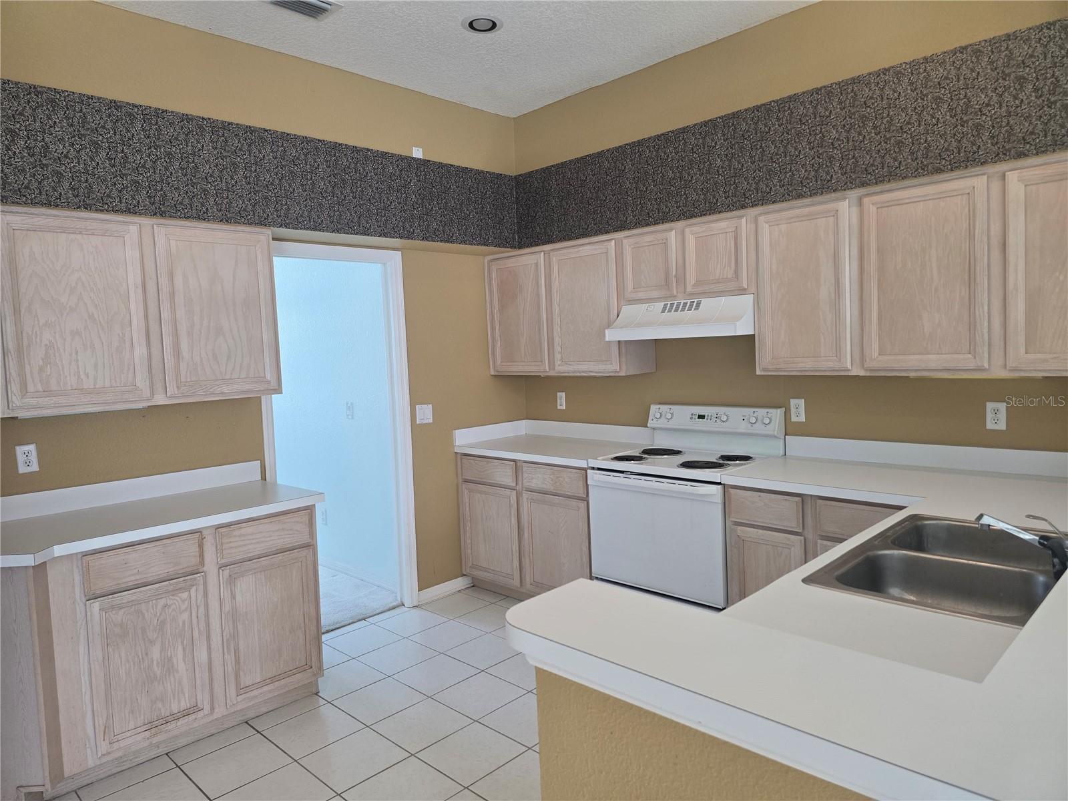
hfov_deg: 73.9
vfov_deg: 58.9
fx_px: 710
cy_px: 400
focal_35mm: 23
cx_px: 534
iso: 125
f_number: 1.7
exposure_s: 1/120
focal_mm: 6.3
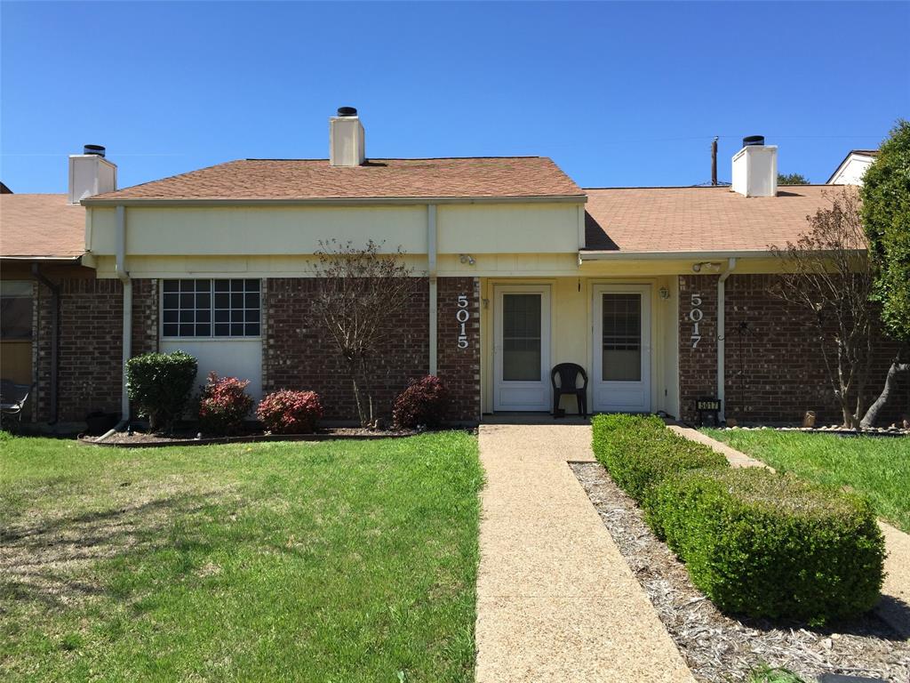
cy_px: 342
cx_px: 455
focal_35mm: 29
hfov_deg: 61.7
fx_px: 762
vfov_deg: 48.2
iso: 32
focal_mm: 4.15
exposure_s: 1/1276
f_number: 2.2
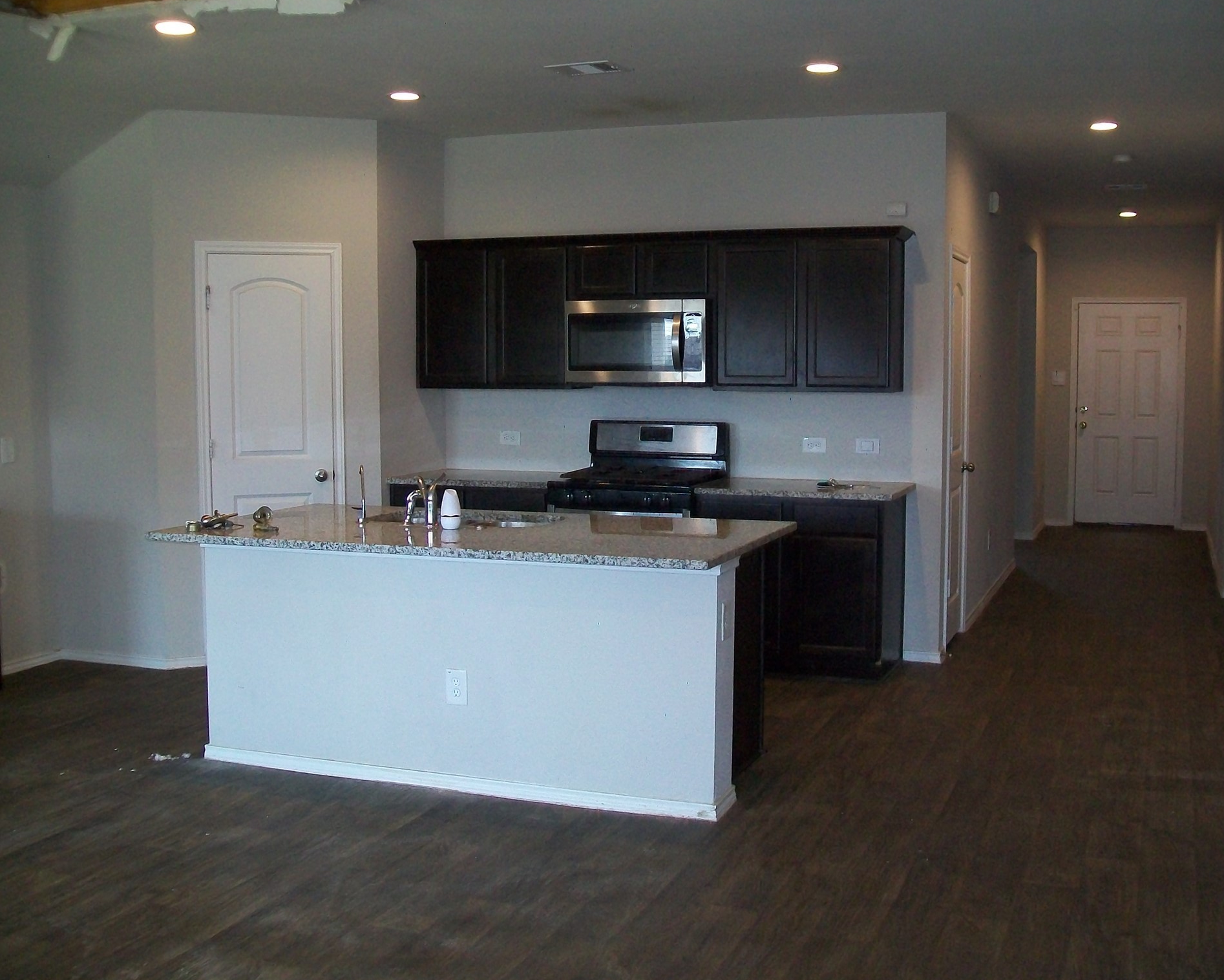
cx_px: 651
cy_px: 488
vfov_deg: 39.2
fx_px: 1377
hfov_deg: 47.9
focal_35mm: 38
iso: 160
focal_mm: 6
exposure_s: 1/60
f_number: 2.7
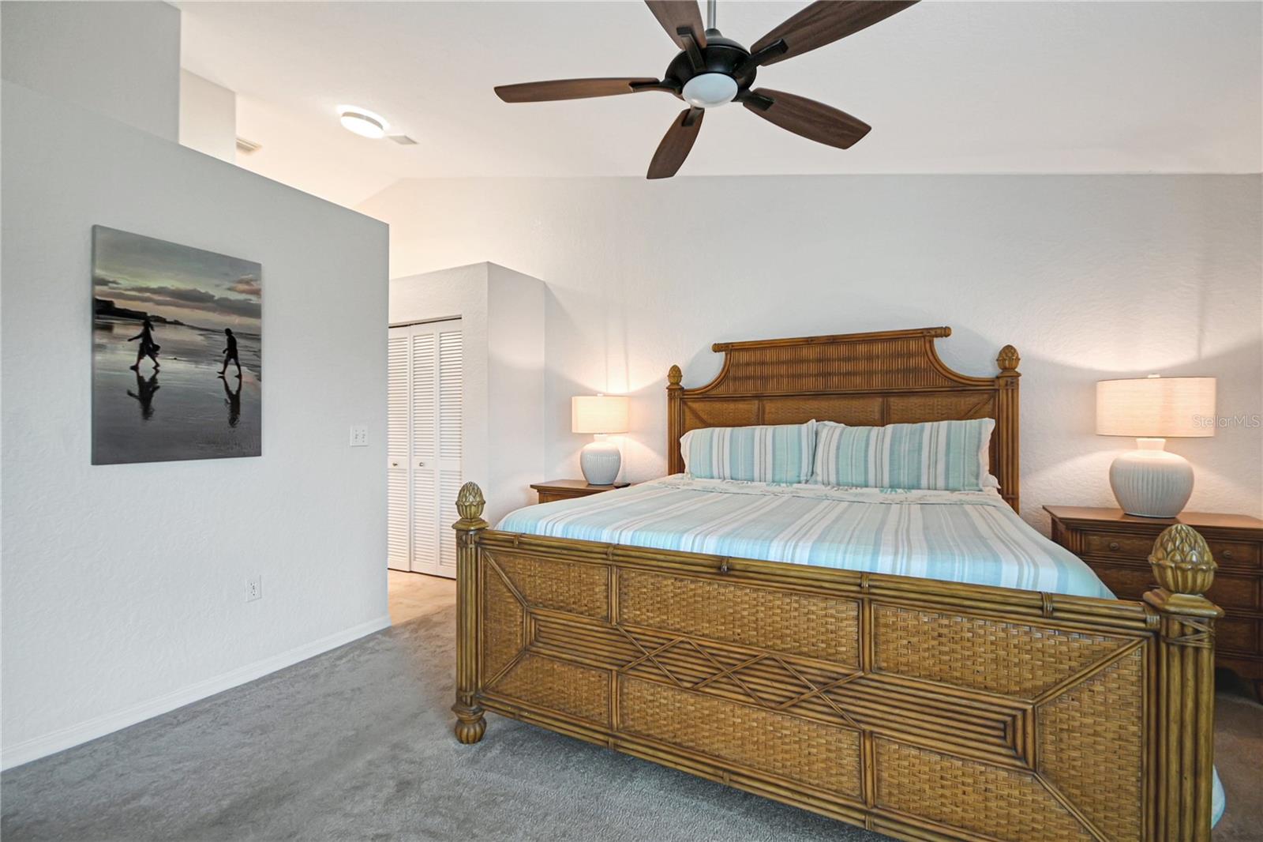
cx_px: 632
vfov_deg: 77.3
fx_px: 526
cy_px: 421
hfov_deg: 100.4
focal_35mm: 15
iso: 1000
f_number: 5
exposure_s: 1/80
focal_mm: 10
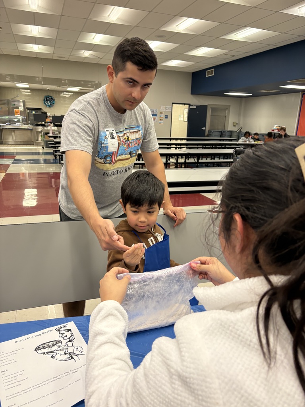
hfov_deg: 53.1
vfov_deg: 67.3
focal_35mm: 26
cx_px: 152
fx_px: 305
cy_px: 204
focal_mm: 5.96
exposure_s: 1/60
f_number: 1.6
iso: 125
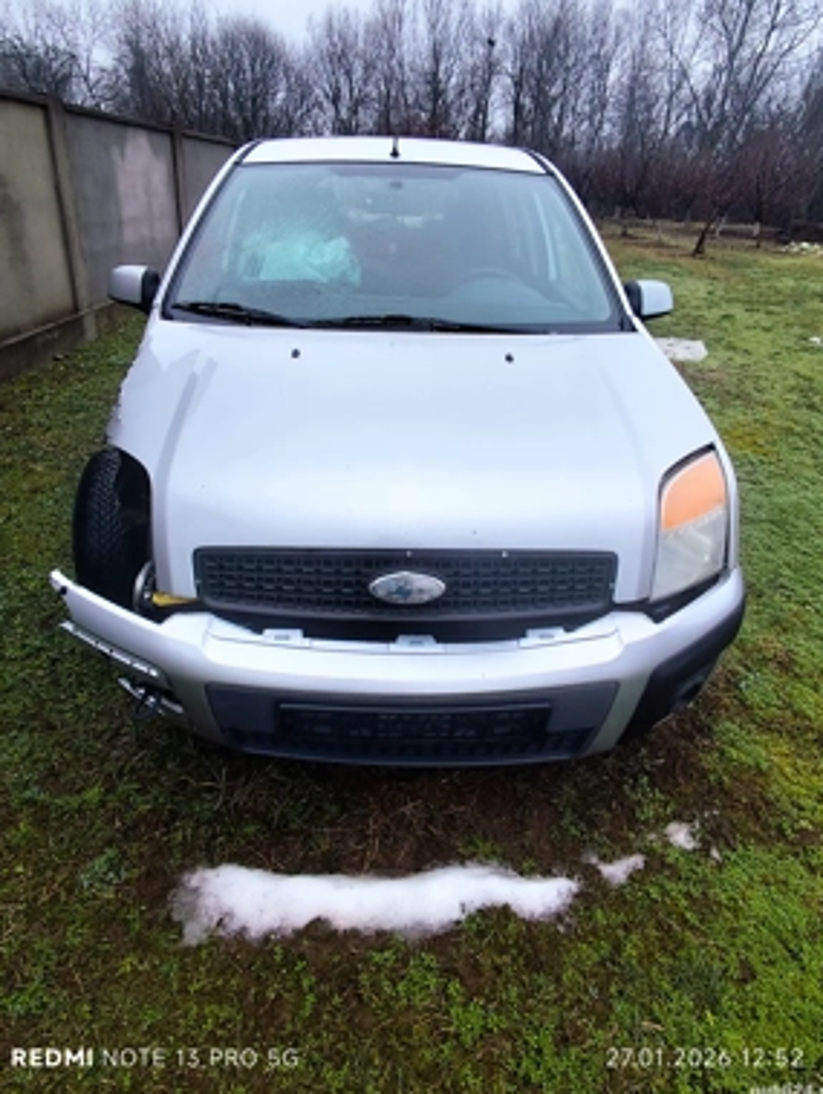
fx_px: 633
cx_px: 407
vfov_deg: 81.7
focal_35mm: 20
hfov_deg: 66.1
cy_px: 527
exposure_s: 1/329
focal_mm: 1.65
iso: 50
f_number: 2.2
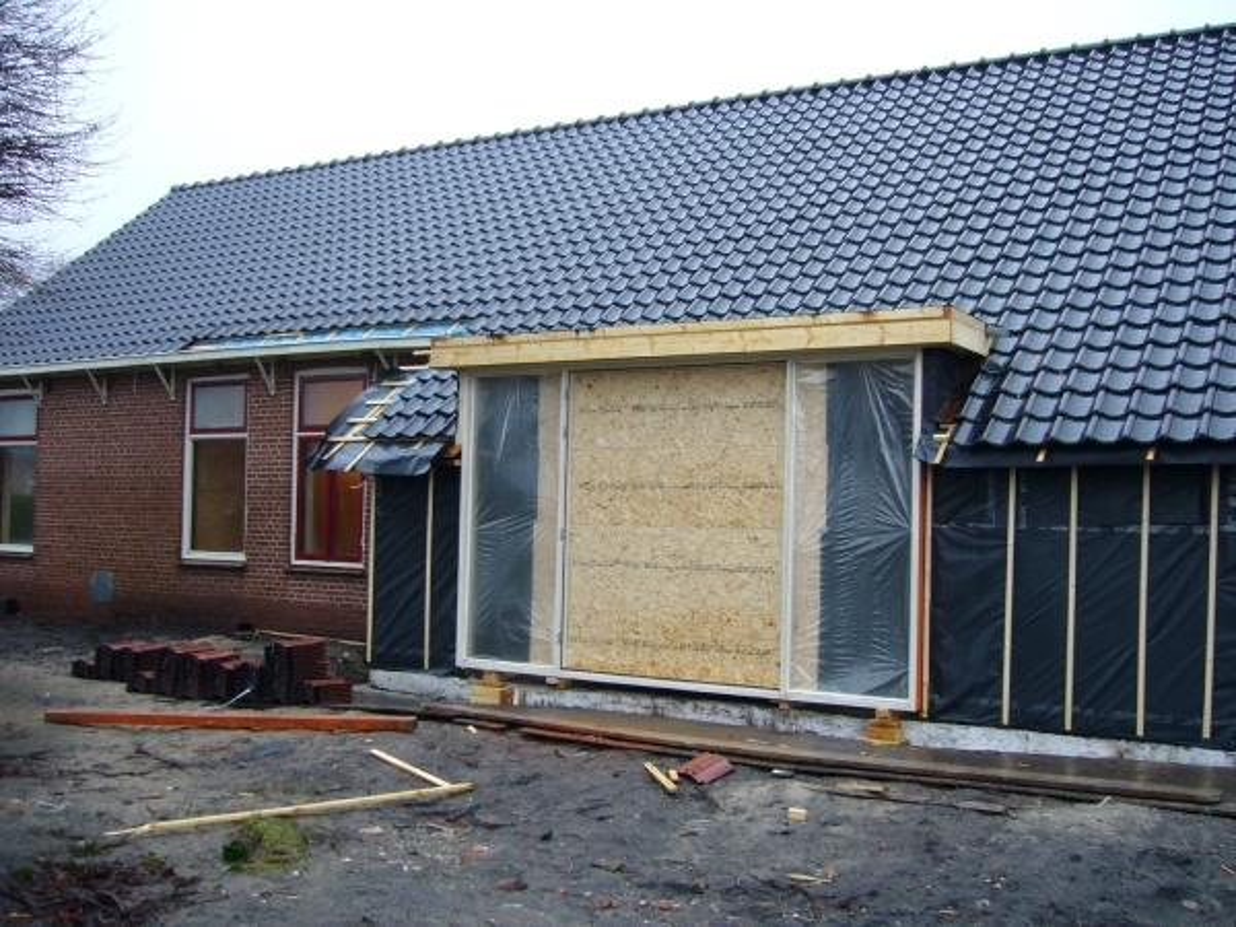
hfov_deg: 52.6
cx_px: 618
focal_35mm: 35
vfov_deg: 40.7
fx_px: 1250
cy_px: 464
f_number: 2.8
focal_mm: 5.8
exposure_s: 1/30
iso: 100
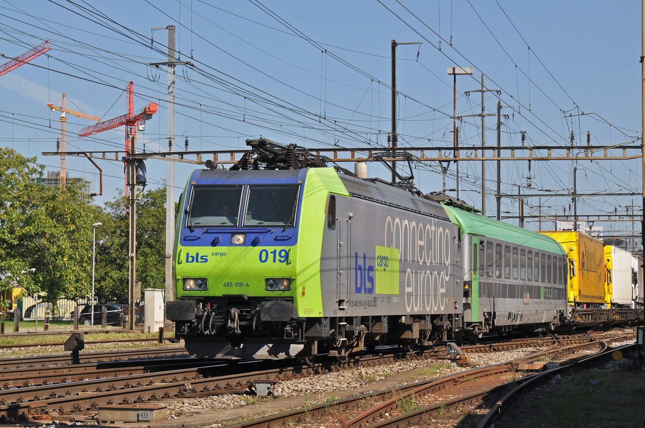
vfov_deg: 13.0
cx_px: 322
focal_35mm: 105
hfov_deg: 19.5
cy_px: 214
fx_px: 1879
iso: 200
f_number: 6.3
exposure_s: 1/1000
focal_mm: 70
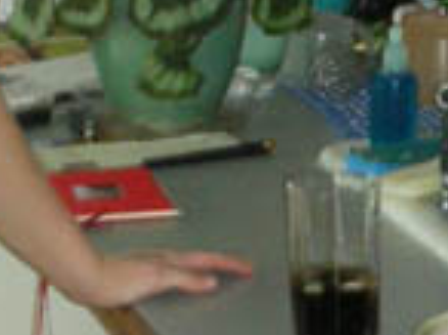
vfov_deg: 6.2
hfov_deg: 8.1
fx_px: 3101
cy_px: 111
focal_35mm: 240
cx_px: 730
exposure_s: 1/60.1
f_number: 3
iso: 183
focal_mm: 5.8
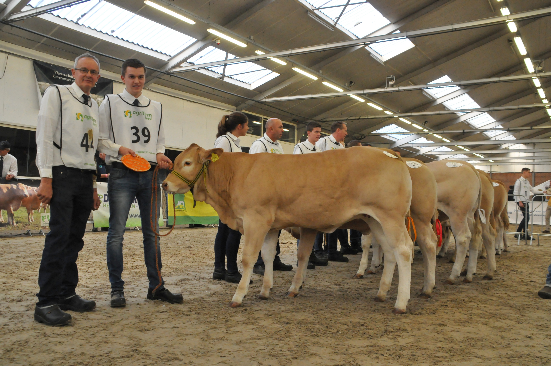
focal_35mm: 30
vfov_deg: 43.5
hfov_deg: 62.0
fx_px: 459
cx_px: 276
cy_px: 183
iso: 2000
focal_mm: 20
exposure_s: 1/160
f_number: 7.1
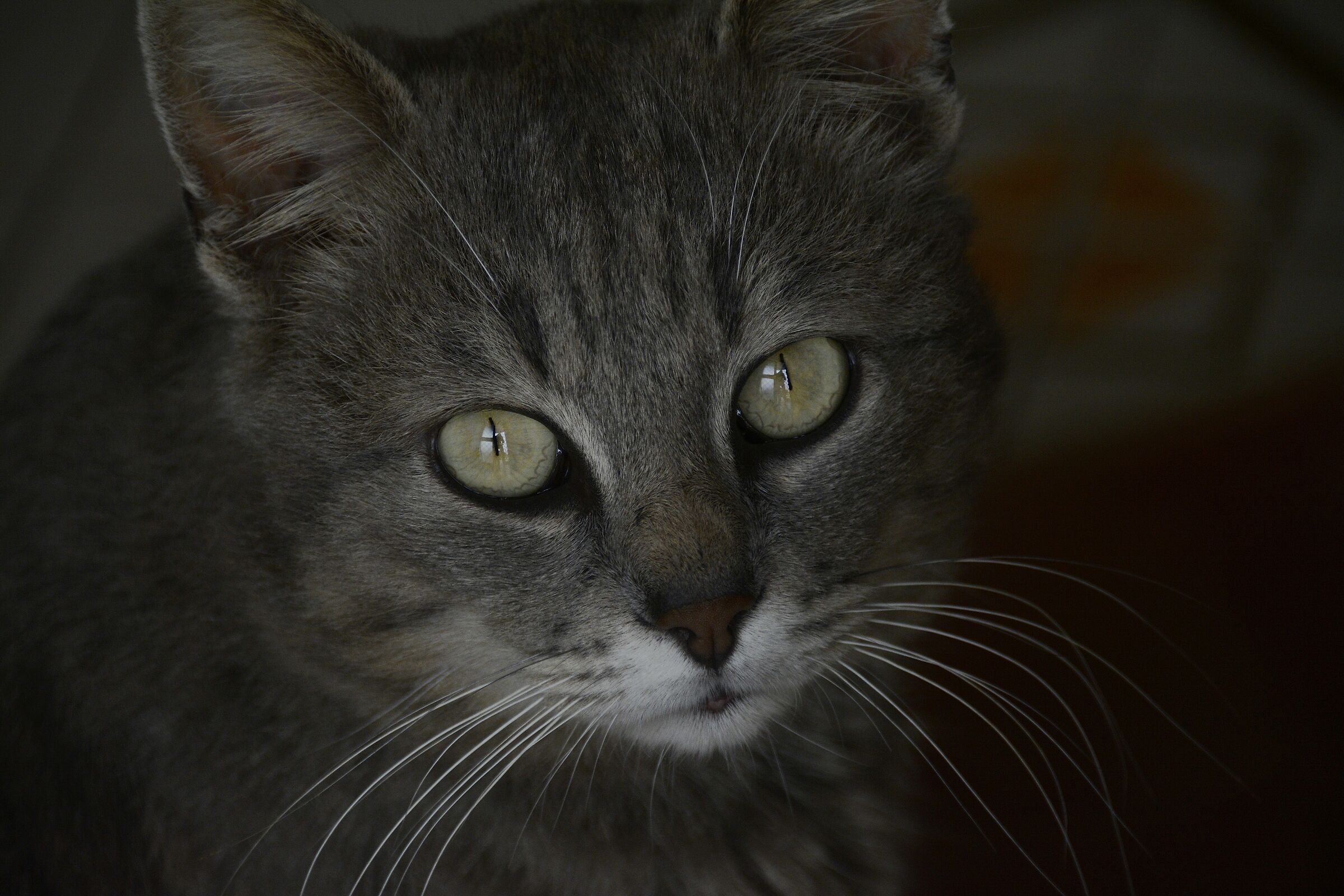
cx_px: 672
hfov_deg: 4.6
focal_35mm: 450
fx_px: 16799
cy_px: 448
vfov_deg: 3.1
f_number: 6.3
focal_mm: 300
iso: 800
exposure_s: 1/400
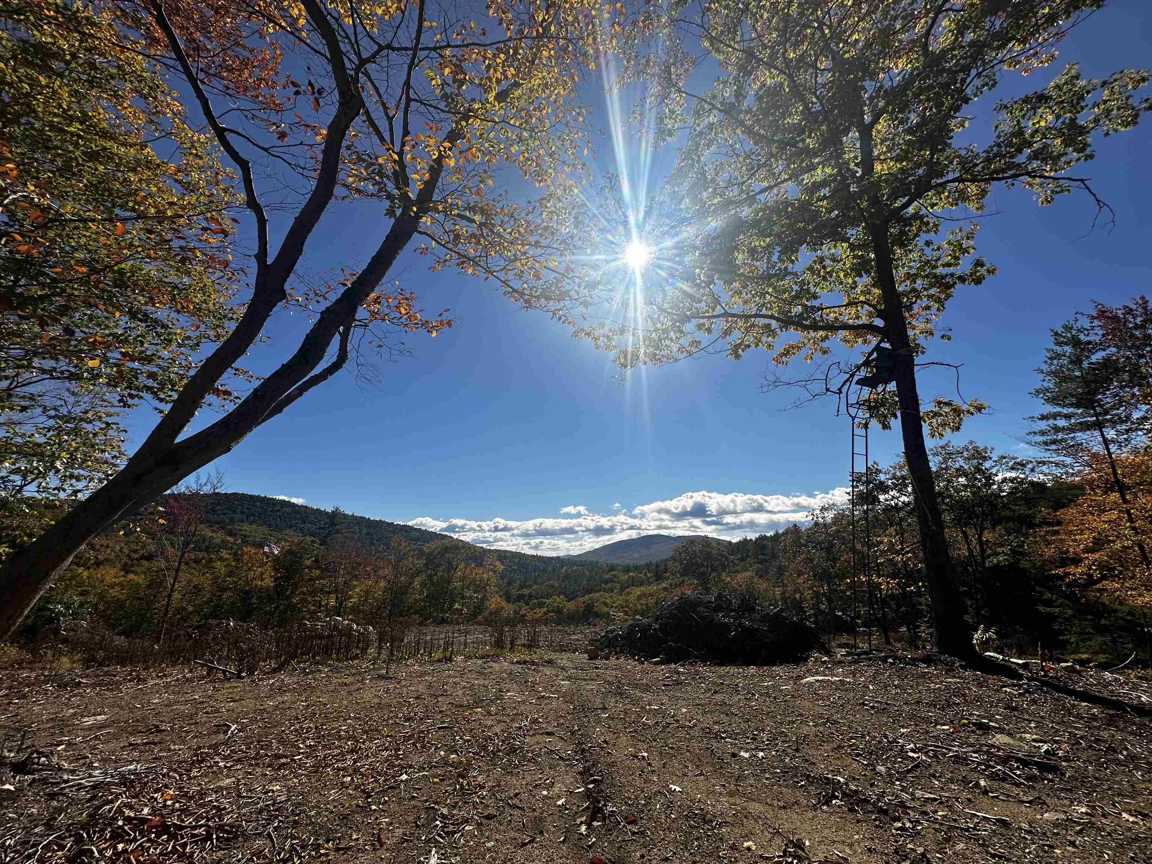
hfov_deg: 102.1
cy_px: 432
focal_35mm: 14
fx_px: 466
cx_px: 576
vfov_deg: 85.7
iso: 50
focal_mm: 2.22
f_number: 2.2
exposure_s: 1/5814
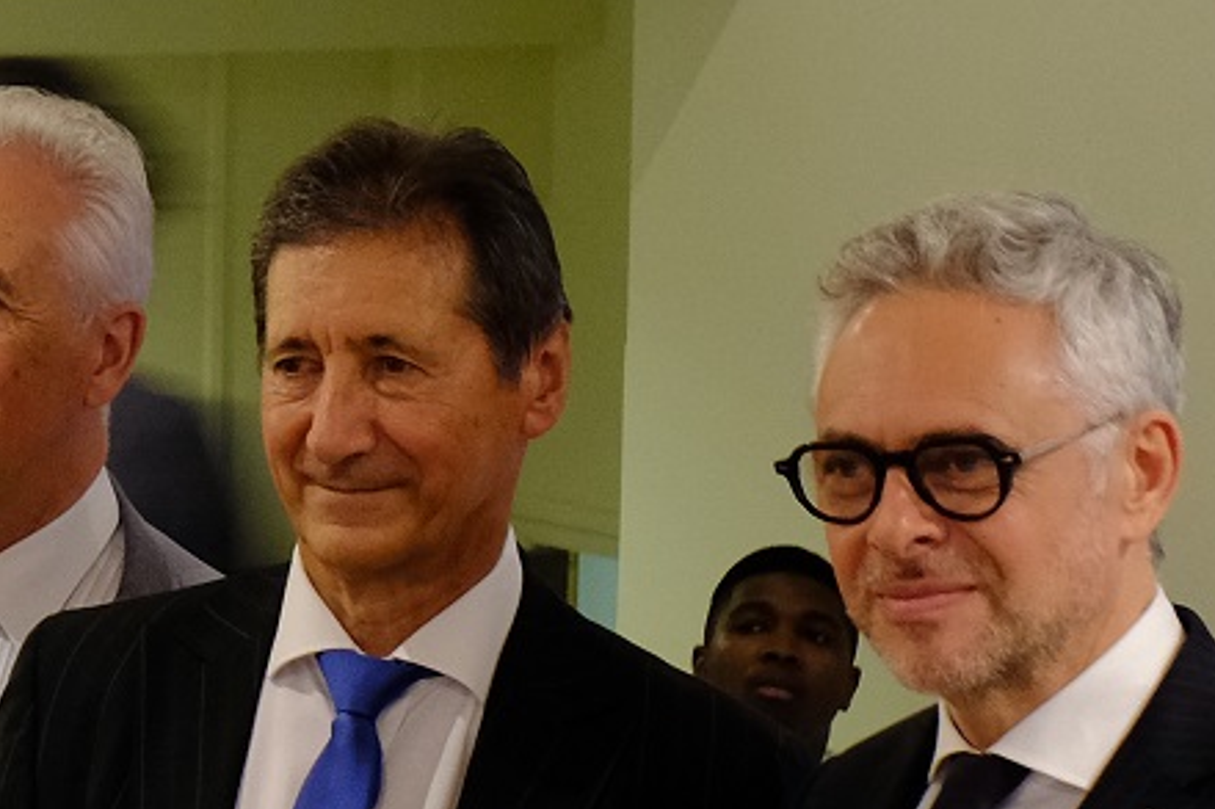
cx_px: -1024
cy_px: 599
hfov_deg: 10.2
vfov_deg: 7.3
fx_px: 6376
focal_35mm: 189
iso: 1600
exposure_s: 1/10
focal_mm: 27.9
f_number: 5
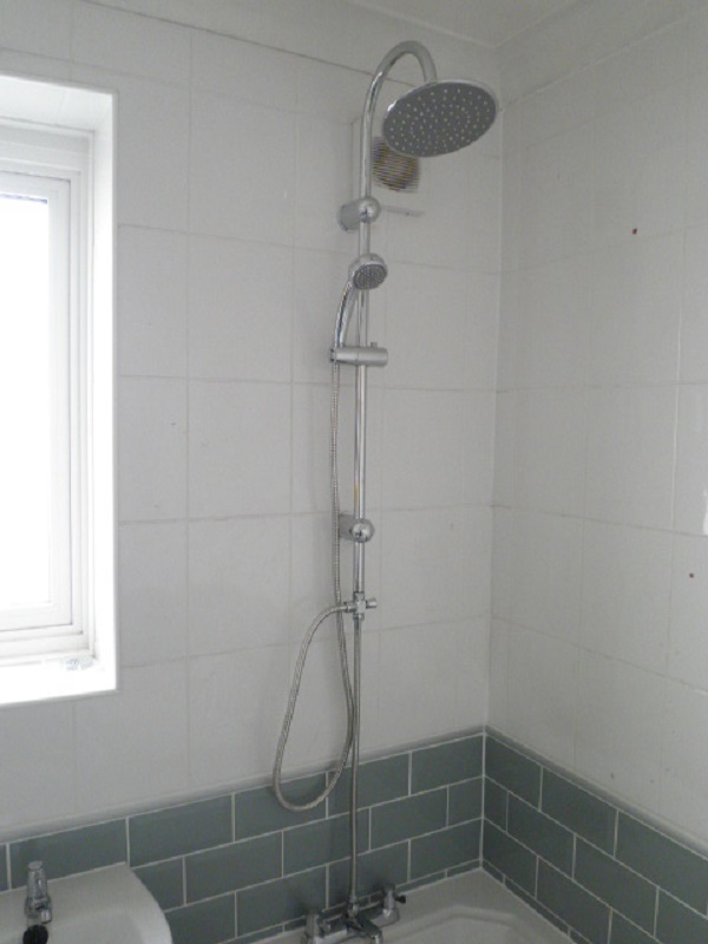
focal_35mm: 26
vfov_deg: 67.3
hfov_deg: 53.1
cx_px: 354
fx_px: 709
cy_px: 472
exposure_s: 1/30
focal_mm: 4.7
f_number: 2.8
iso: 125
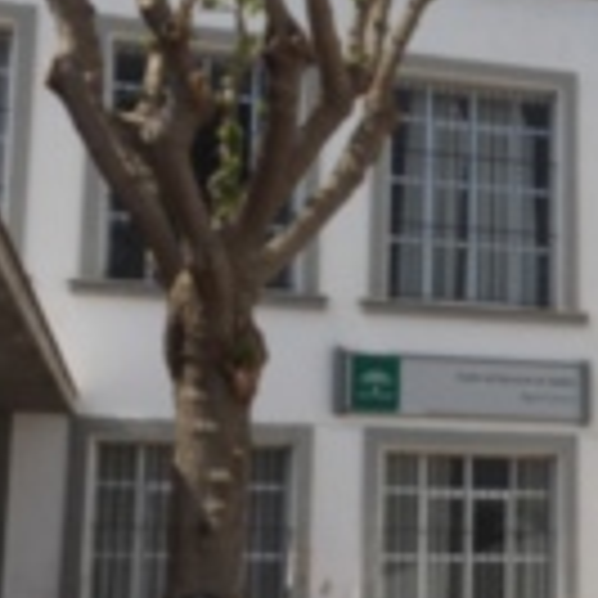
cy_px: 405
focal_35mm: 77
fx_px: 1505
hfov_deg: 21.3
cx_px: 661
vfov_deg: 22.4
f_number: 2.2
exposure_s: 1/3205
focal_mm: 4.15
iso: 25
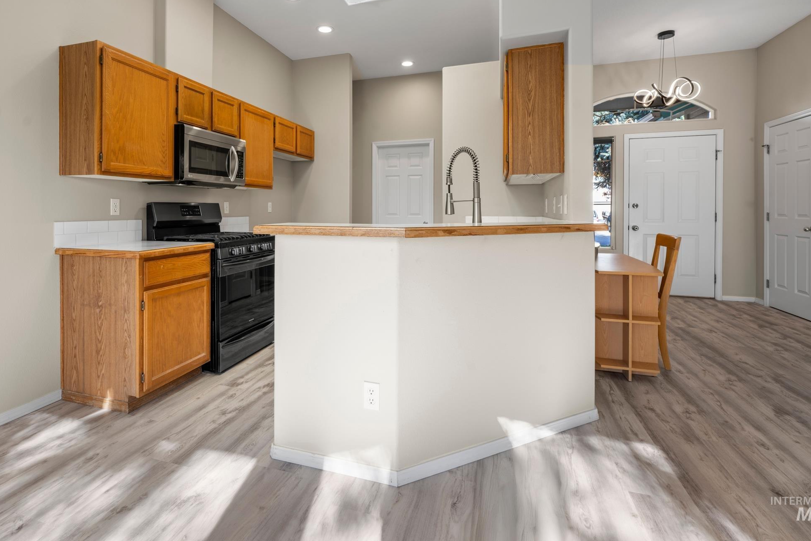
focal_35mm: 18
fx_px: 405
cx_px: 345
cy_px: 197
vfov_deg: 66.2
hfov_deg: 89.4
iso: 100
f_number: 9
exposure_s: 1/3
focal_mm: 14
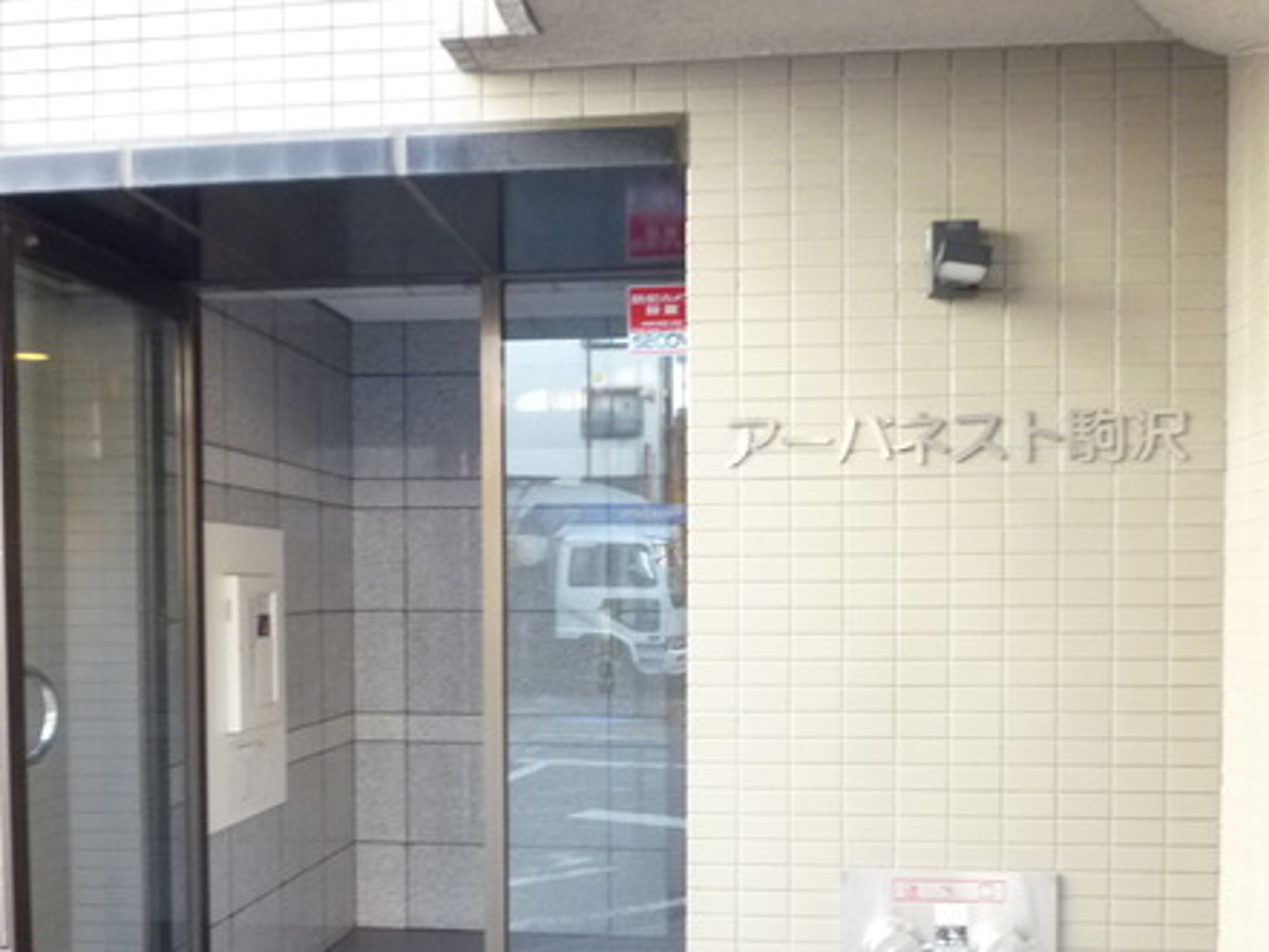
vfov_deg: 41.3
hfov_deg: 53.9
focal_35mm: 34
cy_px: 636
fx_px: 1247
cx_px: 645
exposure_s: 1/30
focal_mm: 4.4
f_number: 2.8
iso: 320
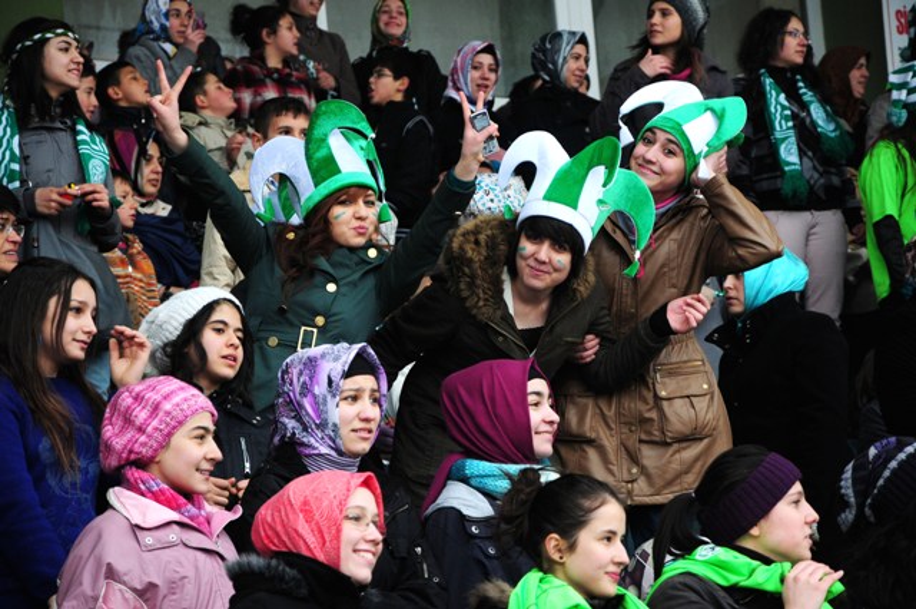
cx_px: 458
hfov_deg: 13.1
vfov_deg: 8.7
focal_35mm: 158
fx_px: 4002
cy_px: 304
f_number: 5.6
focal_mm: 105
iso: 640
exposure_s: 1/320
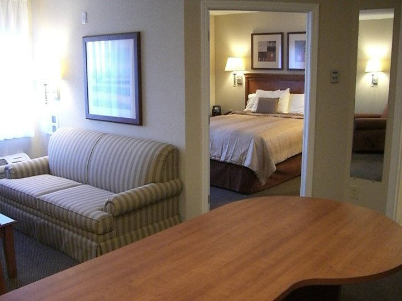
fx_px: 441
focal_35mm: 38
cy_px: 150
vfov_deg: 37.7
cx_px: 201
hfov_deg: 49.0
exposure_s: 1/50
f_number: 2.7
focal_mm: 6.2
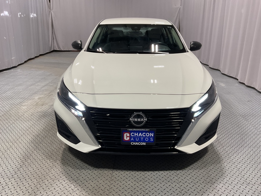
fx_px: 219
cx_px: 130
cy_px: 98
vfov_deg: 48.2
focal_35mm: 29
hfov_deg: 61.7
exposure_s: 1/100
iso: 40
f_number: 1.8
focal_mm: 3
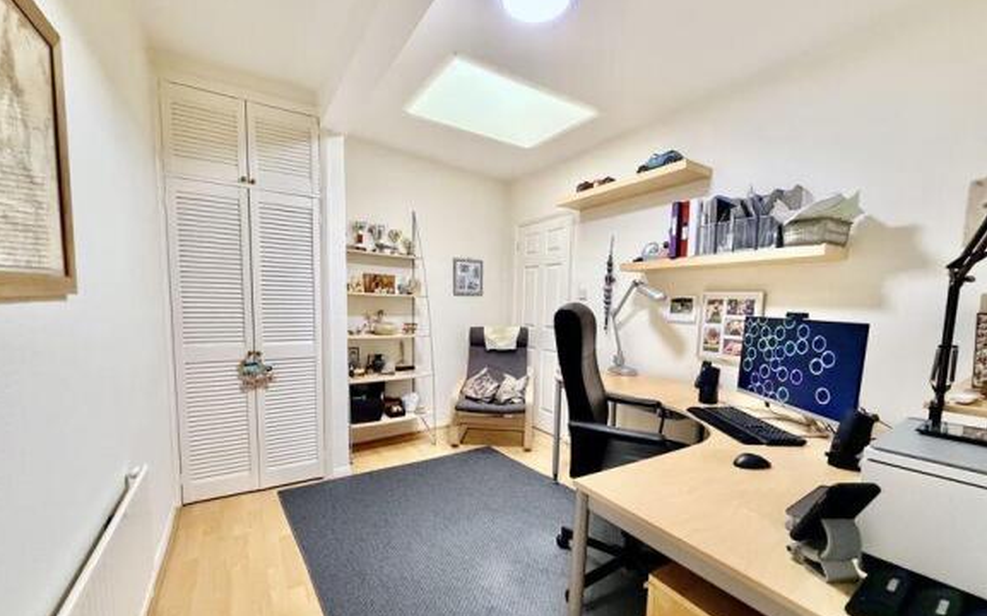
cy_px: 341
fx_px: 403
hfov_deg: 101.5
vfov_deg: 74.5
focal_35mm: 15
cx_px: 490
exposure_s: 1/60
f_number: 2.2
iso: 800
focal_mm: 2.22
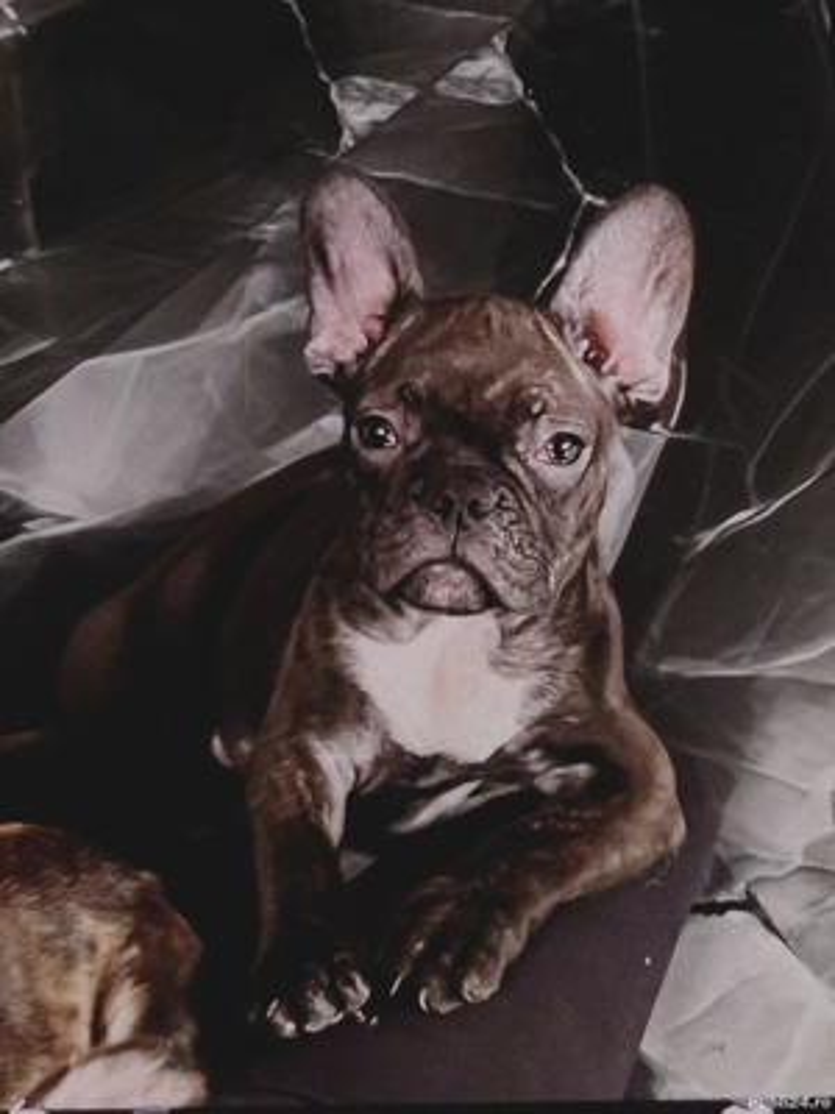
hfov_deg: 25.2
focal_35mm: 58
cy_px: 557
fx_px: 1865
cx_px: 418
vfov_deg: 33.2
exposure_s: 1/25
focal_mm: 4.75
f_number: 1.8
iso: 793
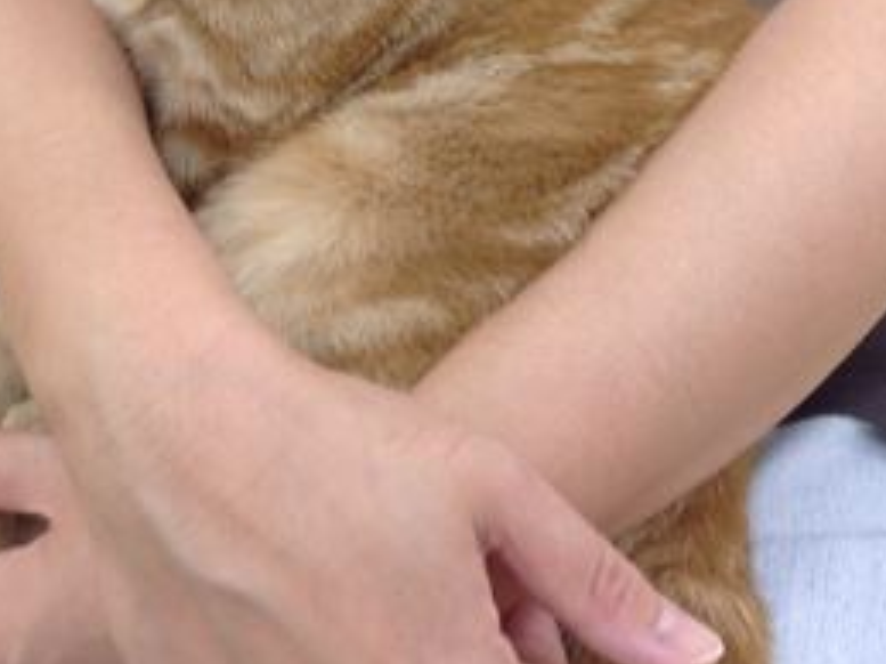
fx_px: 2072
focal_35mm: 81
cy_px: 21
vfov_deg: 17.8
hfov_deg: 23.8
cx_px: 185
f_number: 2.4
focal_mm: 4.28
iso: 50
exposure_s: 1/24
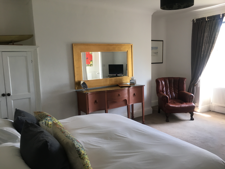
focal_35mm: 29
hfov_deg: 61.7
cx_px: 112
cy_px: 84
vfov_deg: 48.2
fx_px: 188
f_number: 2.2
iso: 25
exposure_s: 1/33
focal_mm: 4.15
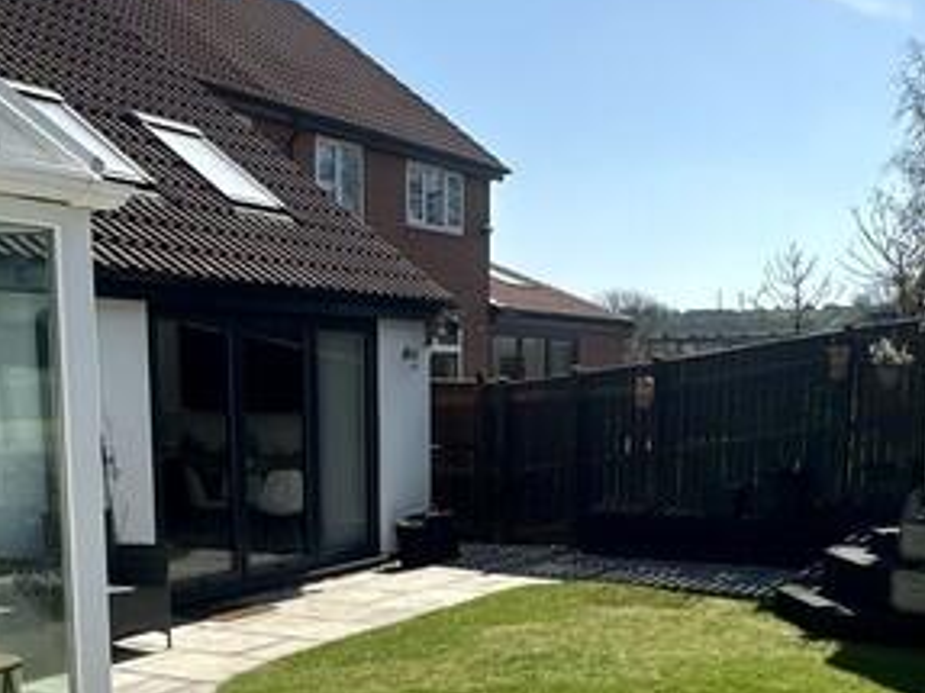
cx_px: 603
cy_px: 622
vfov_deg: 28.0
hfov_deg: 37.9
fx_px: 1336
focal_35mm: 50
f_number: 2.2
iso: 50
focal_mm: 2.22
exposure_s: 1/2564
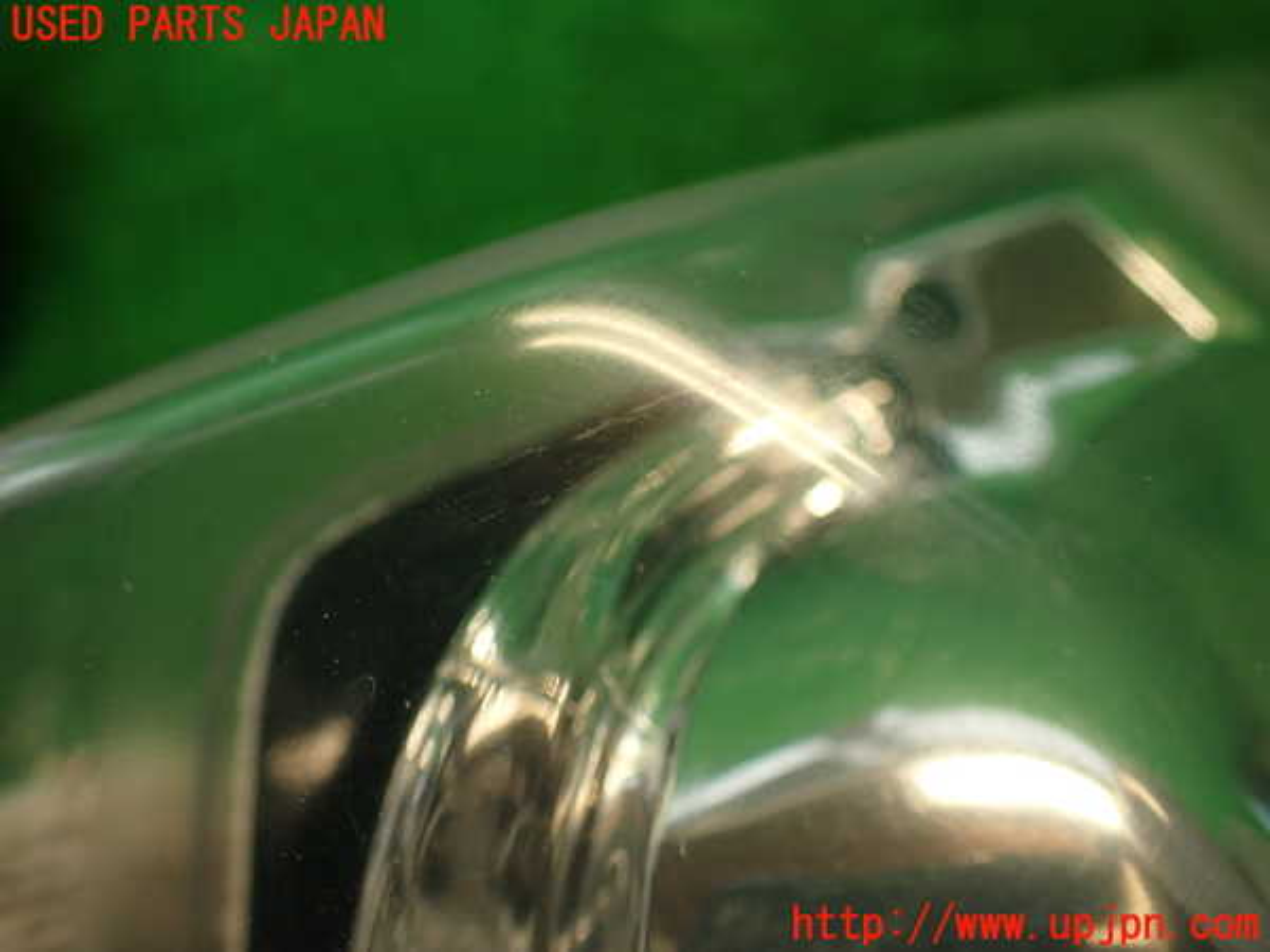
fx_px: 1101
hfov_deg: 60.0
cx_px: 635
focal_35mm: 30
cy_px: 476
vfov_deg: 46.8
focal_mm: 5.4
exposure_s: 1/60
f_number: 2.3
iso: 160
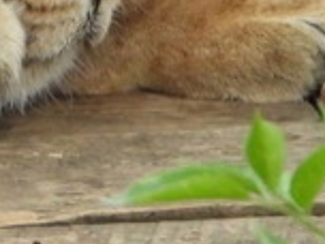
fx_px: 32025
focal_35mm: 3411
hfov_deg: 0.6
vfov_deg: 0.4
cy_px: -270
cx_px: -276
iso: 400
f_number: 5
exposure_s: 1/200
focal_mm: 117
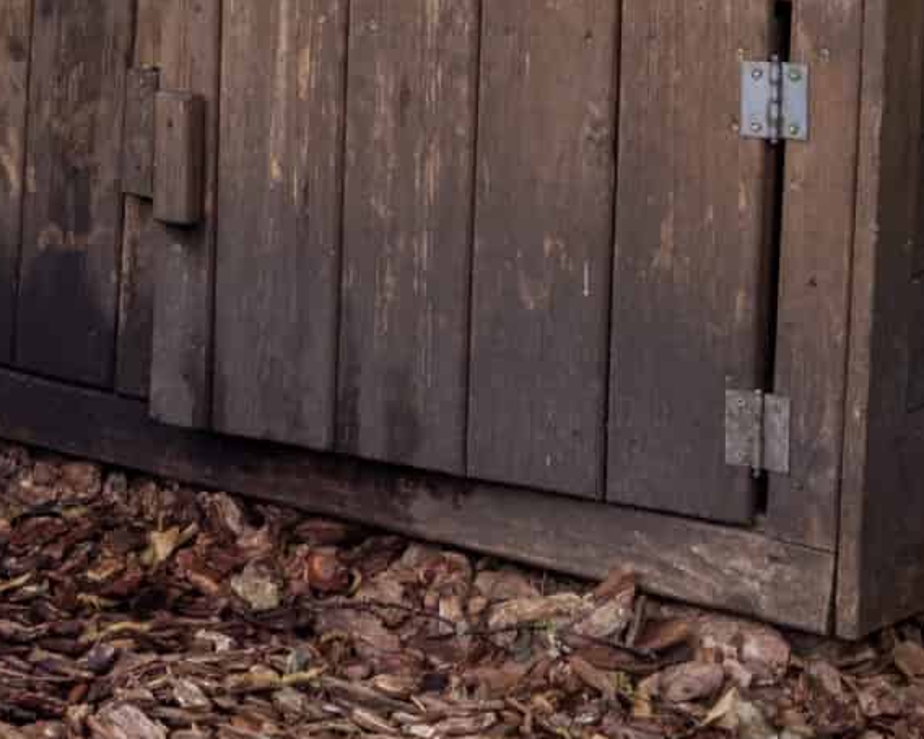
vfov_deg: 13.7
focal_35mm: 110
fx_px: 3007
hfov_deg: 16.1
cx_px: -433
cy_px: -72
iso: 640
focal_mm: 17.4
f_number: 6.4
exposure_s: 1/40
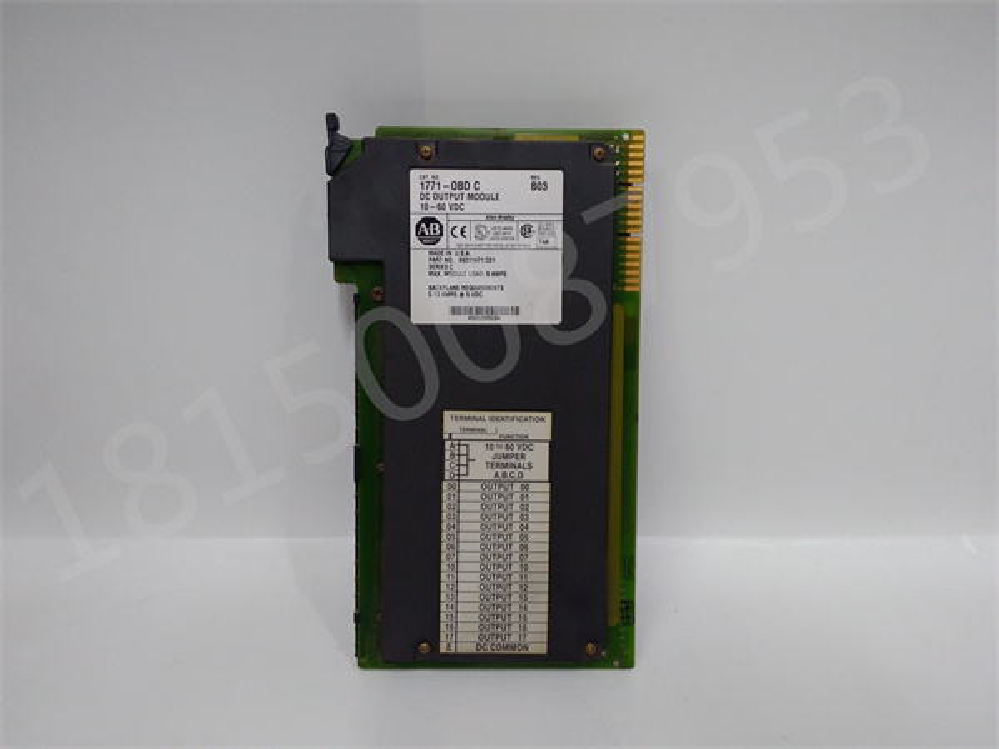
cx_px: 500
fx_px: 779
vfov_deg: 51.4
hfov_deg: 65.3
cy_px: 374
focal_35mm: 27
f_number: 2
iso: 246
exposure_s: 1/33
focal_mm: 3.79
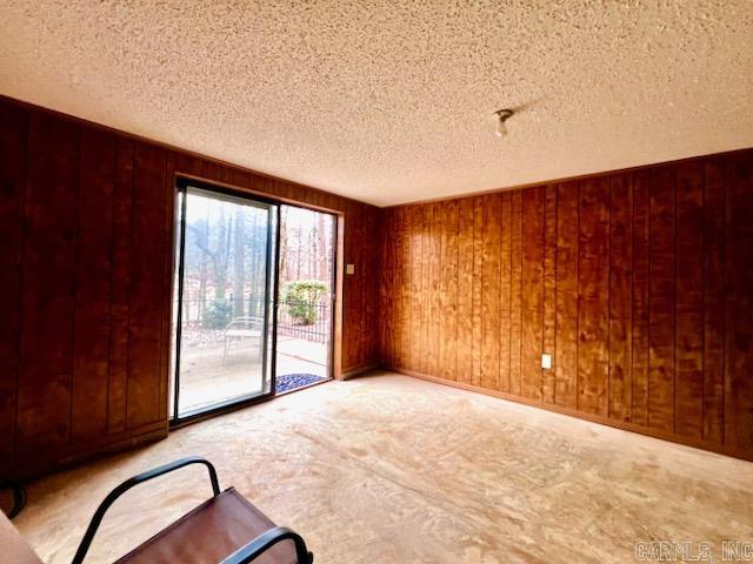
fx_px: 283
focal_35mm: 13
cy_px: 282
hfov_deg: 106.2
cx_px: 376
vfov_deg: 89.9
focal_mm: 1.57
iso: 160
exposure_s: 1/120
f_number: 1.8
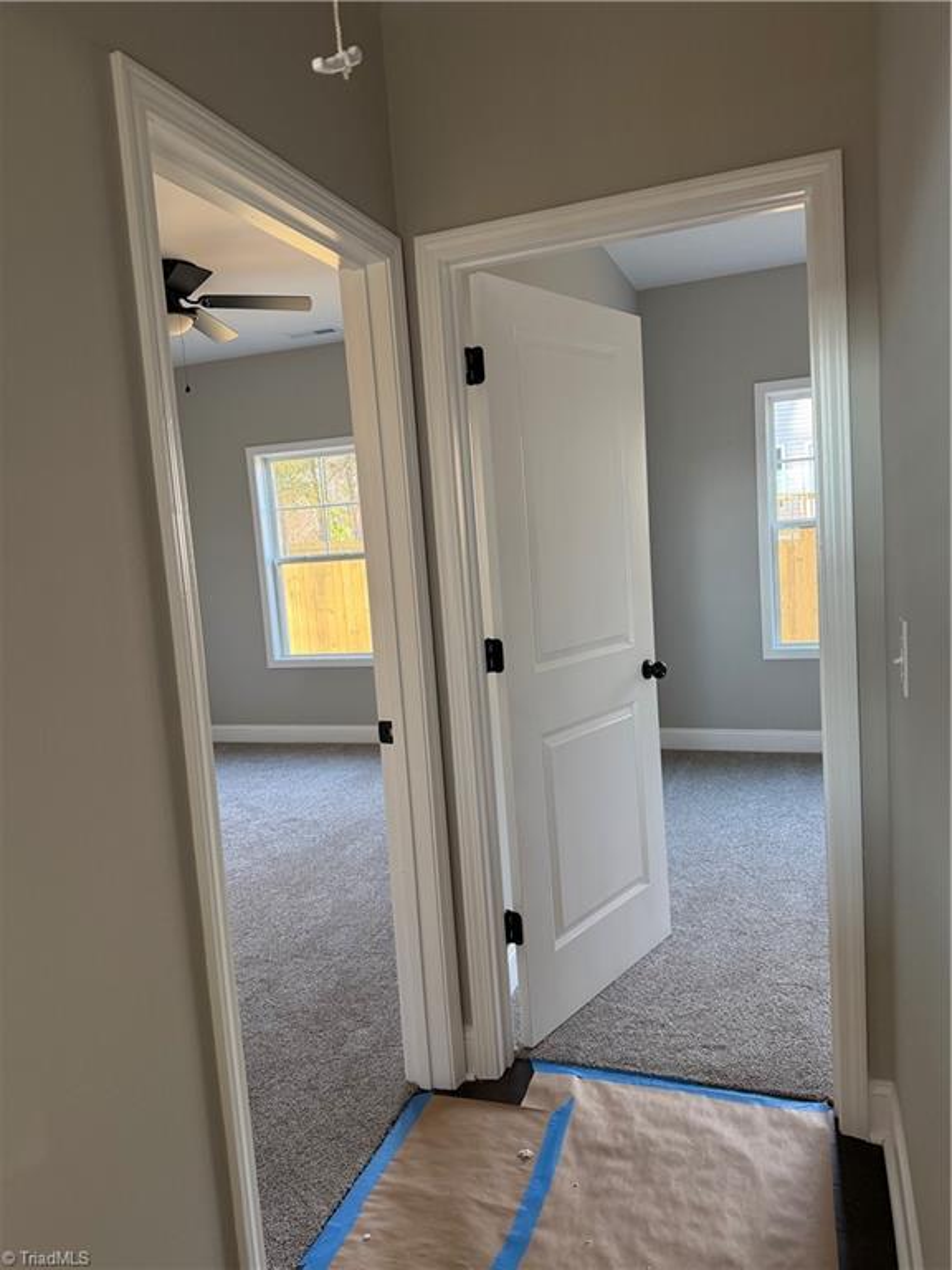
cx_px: 476
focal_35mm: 24
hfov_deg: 56.8
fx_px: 880
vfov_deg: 71.6
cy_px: 635
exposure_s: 1/95
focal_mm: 6.76
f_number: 1.78
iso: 200
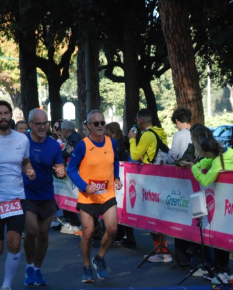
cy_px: 194
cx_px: 120
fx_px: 723
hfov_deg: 18.3
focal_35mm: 84
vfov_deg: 22.6
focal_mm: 44
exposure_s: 1/400
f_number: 4.8
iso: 1000
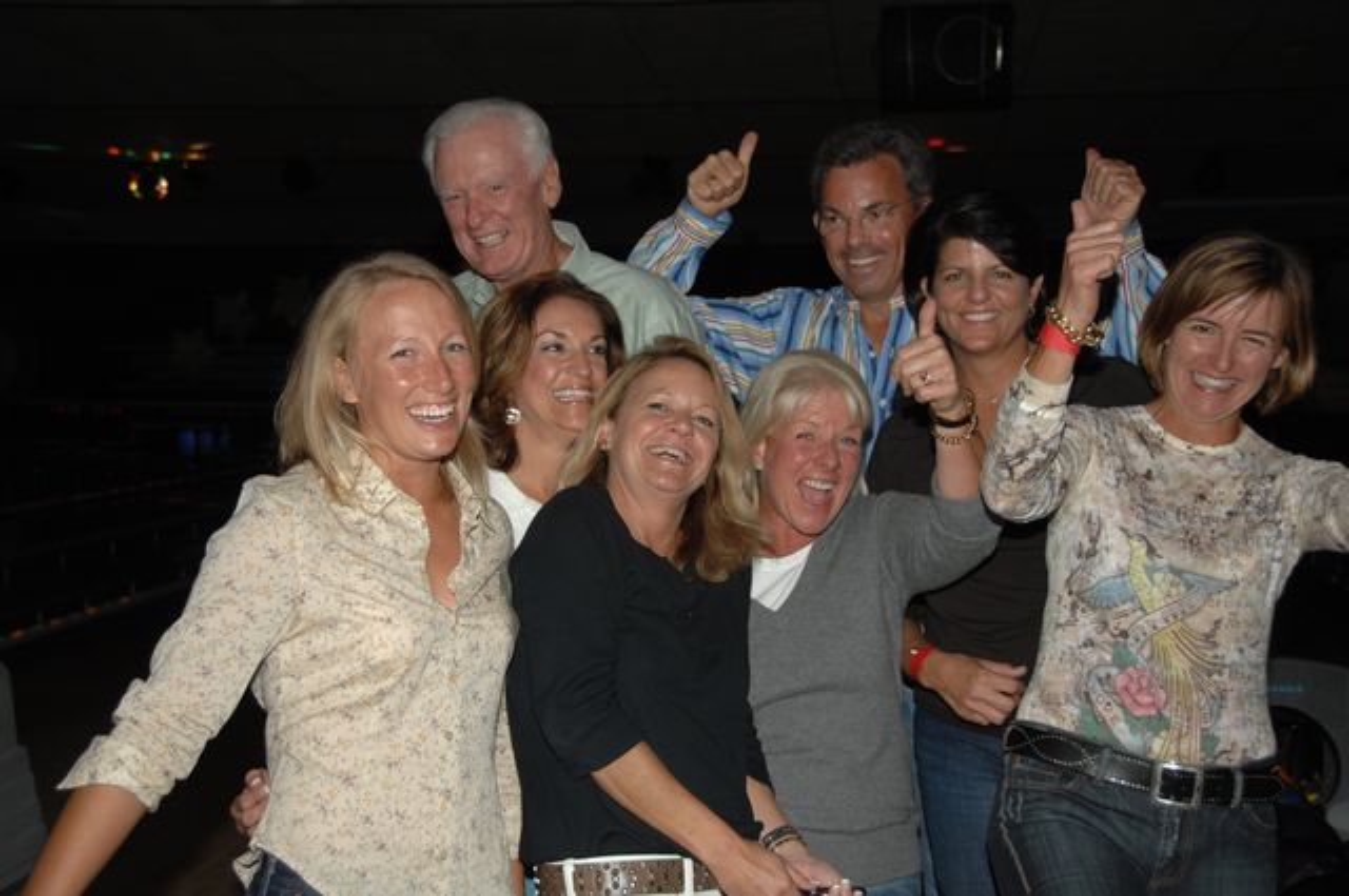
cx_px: 674
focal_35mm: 48
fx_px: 1796
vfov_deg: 28.0
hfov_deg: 41.2
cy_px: 448
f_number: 4.2
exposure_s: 1/125
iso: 200
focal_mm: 32
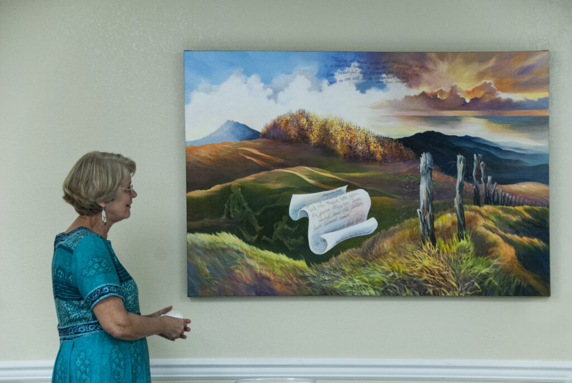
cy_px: 192
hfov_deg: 16.6
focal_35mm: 123
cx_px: 286
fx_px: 1956
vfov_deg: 11.2
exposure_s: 1/30
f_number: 5.3
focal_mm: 82
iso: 800
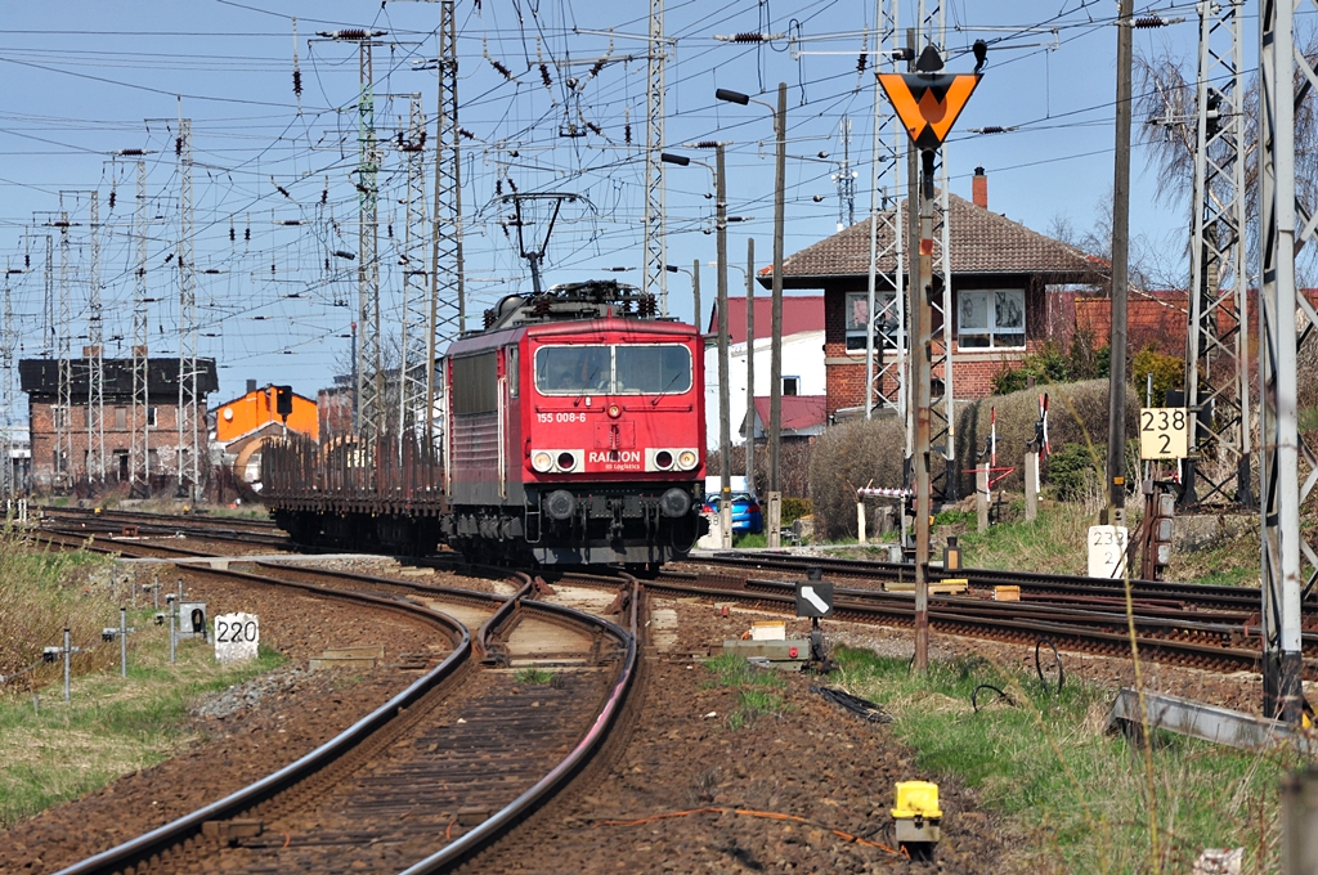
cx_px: 659
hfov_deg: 8.1
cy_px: 438
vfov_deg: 5.4
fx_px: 9324
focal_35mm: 255
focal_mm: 170
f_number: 14
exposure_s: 1/250
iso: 200
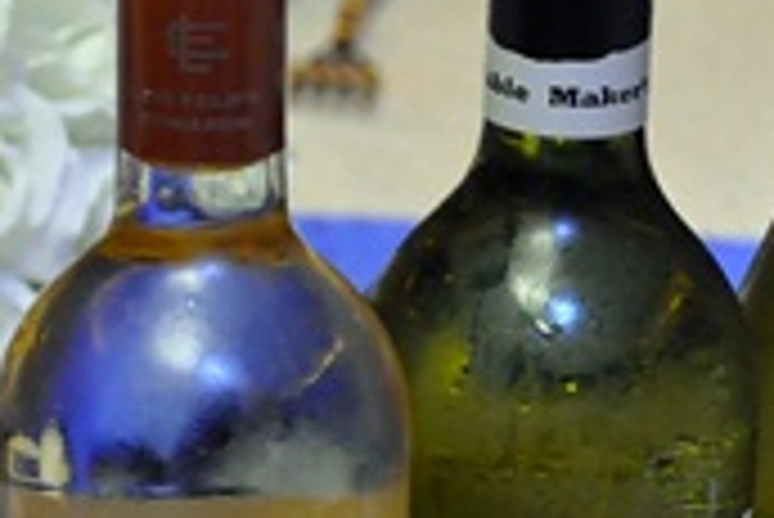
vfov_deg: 3.5
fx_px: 8521
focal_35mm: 396
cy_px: 545
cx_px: 612
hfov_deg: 5.2
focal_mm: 70
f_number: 5.3
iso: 2000
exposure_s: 1/125
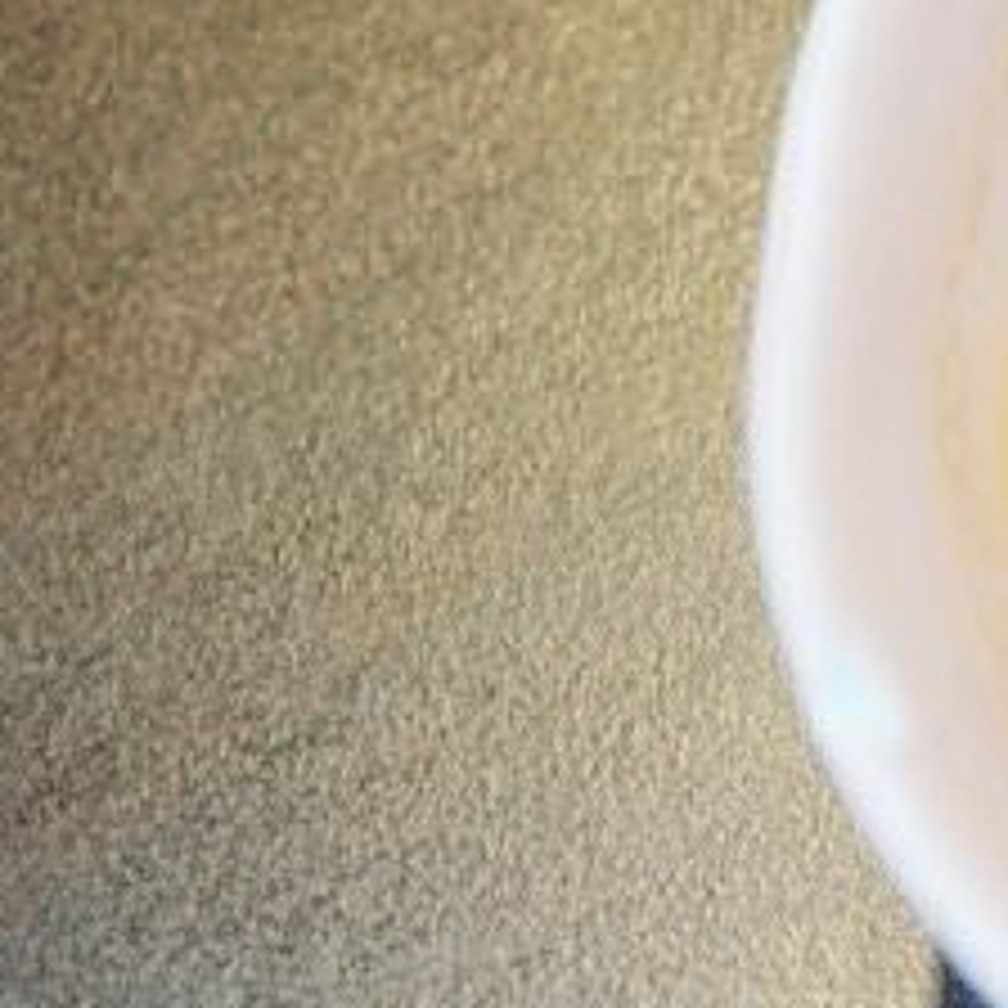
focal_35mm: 171
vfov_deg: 10.2
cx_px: 1930
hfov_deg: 9.6
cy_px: 418
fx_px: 5634
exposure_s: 1/60
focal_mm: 30
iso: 160
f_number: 4
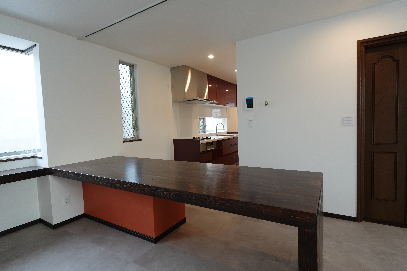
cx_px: 204
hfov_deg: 90.0
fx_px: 203
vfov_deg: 67.4
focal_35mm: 18
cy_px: 136
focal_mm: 6.9
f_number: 1.8
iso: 125
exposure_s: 1/80
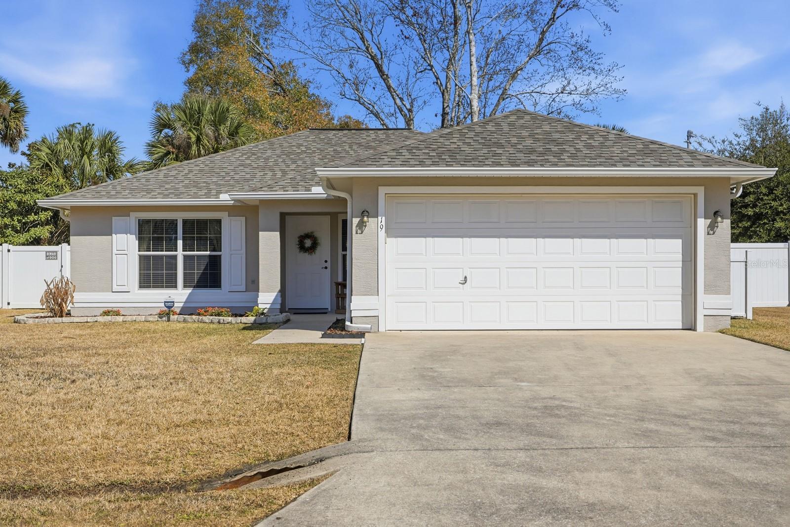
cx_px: 395
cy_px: 264
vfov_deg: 27.5
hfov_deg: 40.3
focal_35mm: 49
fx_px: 1075
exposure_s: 1/8000
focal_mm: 33
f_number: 4
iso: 160
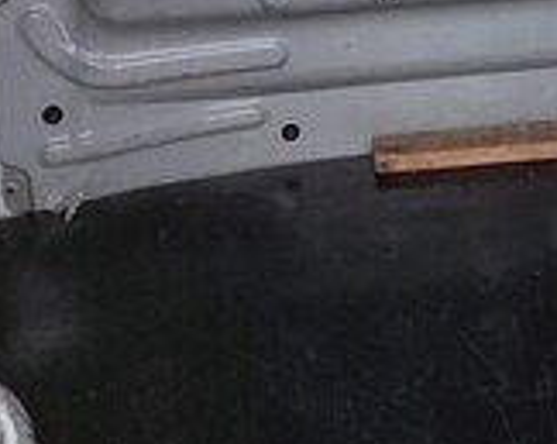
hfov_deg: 21.0
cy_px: -110
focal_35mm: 87
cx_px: 609
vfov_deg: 16.7
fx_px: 1432
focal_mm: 5.23
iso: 800
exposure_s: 1/20
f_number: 1.8
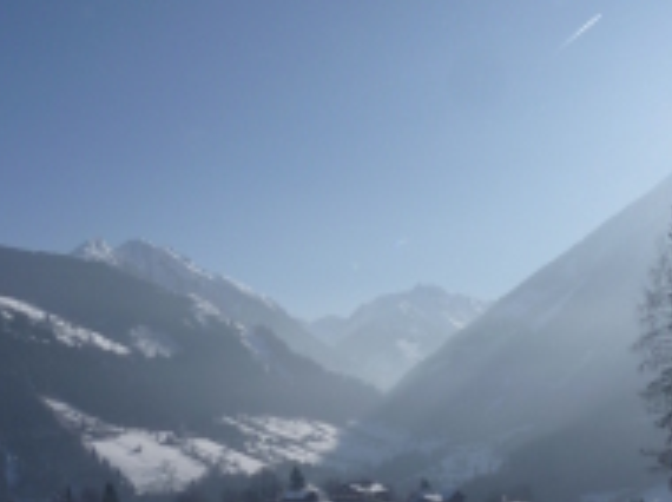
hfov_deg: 34.8
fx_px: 1066
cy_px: 300
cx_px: 265
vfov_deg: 26.4
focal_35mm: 55
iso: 80
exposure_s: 1/250
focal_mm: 5.2
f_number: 11
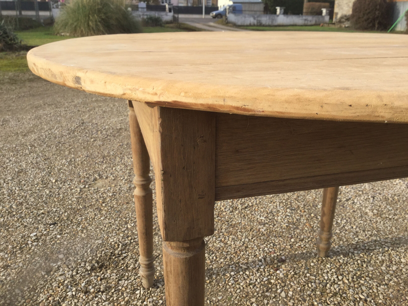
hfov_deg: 58.4
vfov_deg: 45.4
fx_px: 365
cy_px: 153
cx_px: 204
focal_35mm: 31
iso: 25
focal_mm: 3.3
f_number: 2.4
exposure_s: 1/554
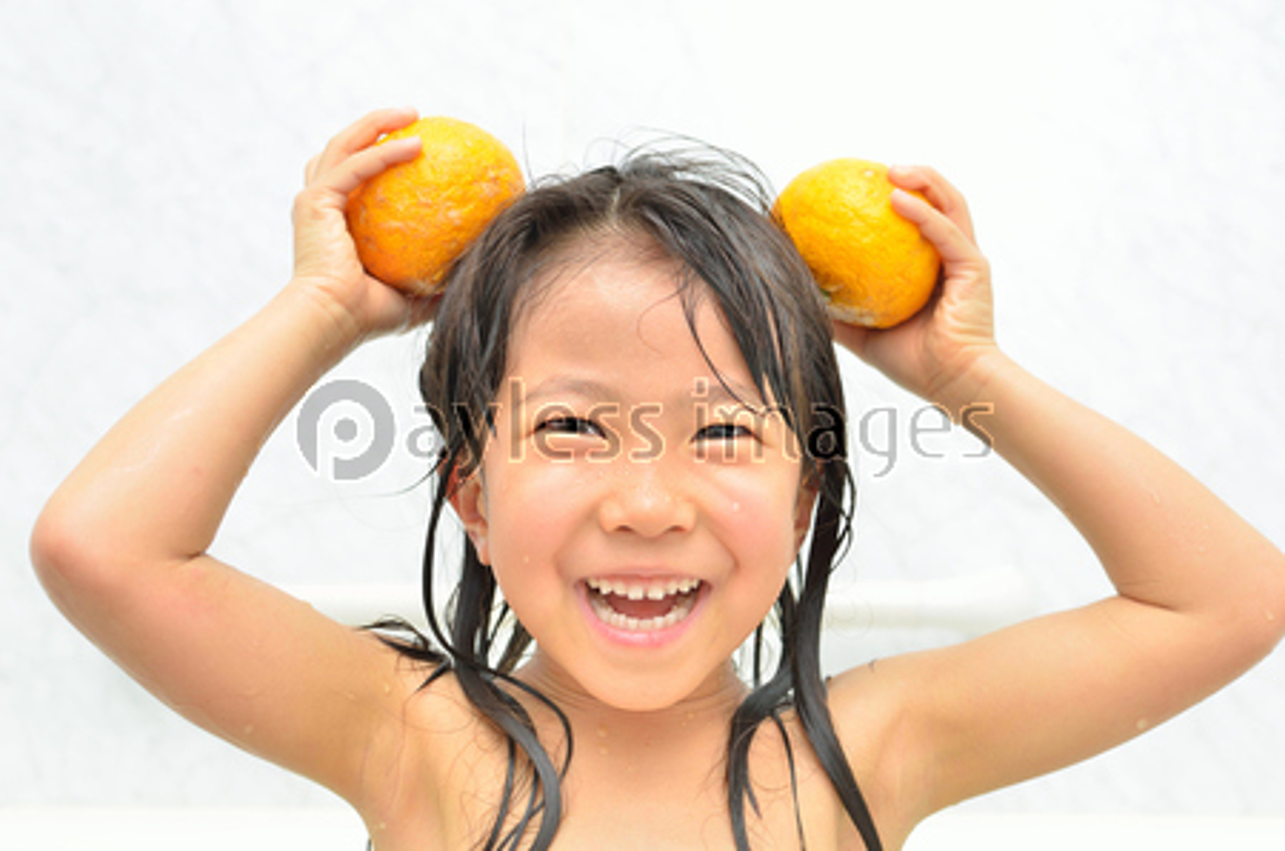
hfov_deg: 37.9
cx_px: 642
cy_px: 426
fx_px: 1870
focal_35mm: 52
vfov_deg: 25.6
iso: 100
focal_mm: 35
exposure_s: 1/200
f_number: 4
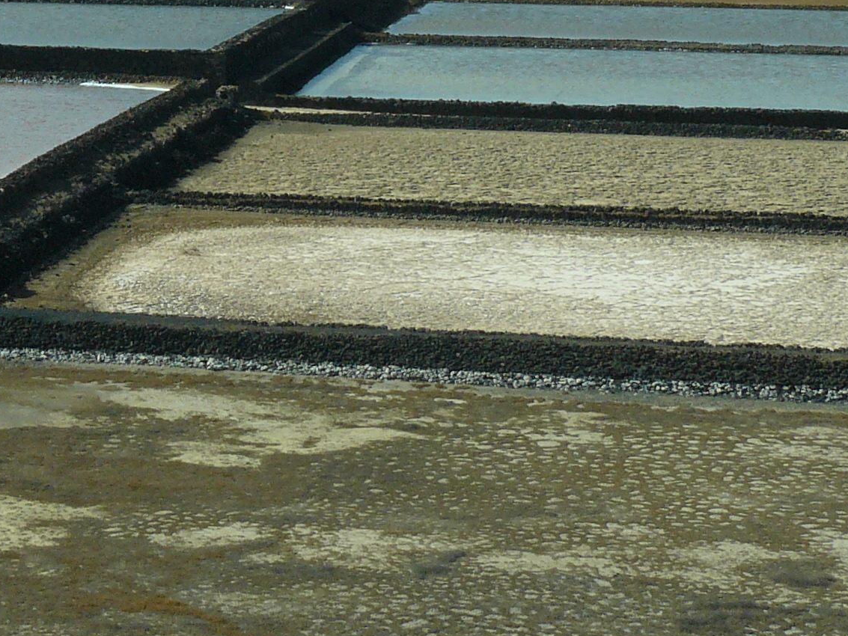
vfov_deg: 10.4
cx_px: 89
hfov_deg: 13.9
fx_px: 3454
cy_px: -127
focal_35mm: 141
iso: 100
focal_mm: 8.7
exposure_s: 1/400
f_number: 6.3
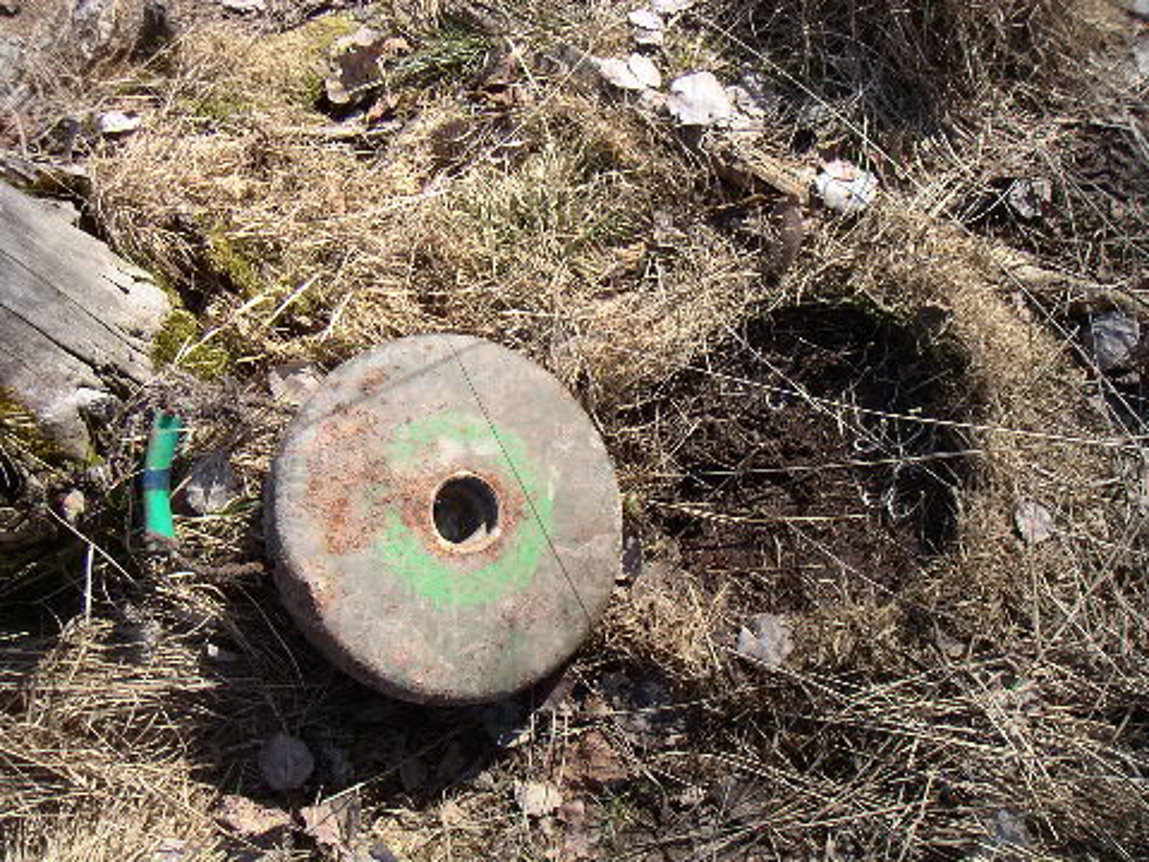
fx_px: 1261
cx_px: 574
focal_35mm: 38
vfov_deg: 37.7
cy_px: 431
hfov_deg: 49.0
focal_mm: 6
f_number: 2.8
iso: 50
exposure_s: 1/500
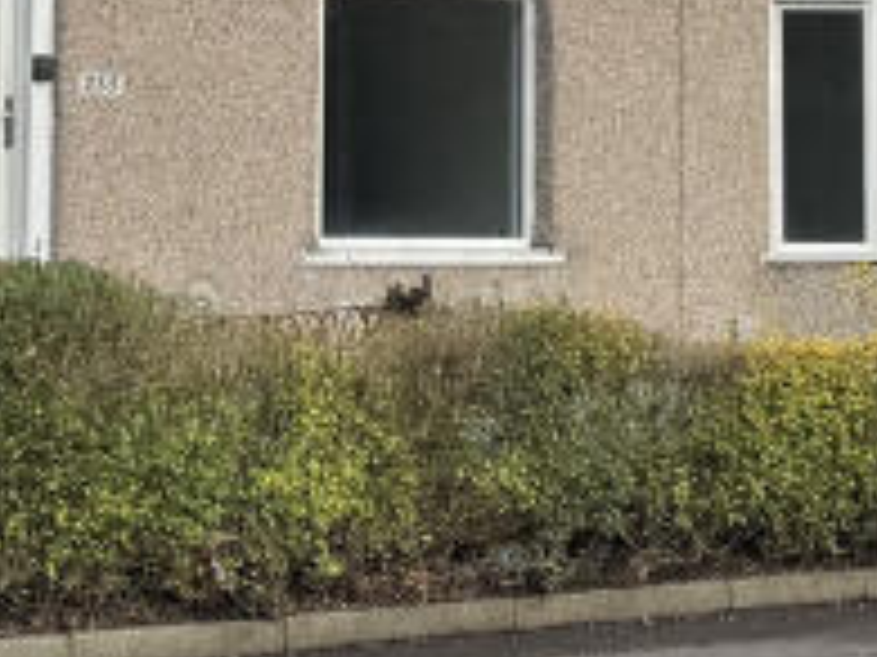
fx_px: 3190
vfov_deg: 11.6
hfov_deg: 15.6
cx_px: 499
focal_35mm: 126
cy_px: -27
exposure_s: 1/1560
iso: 80
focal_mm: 6.76
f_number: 1.78
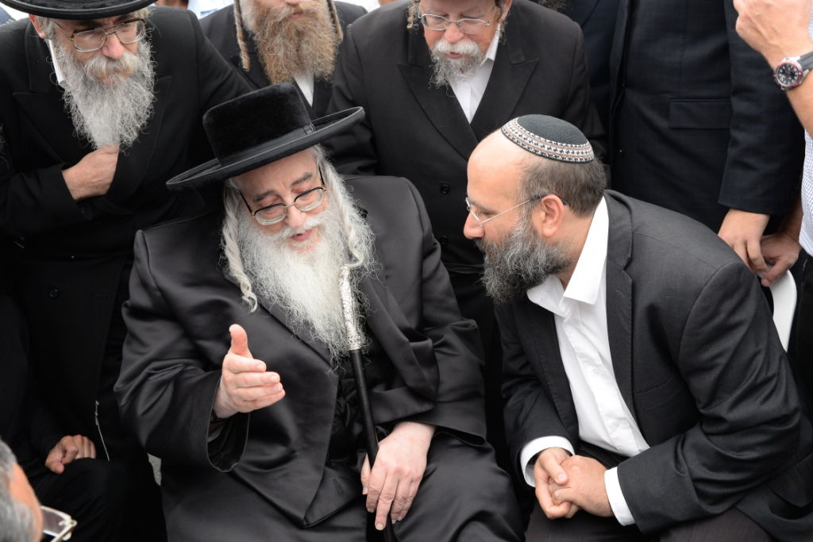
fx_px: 994
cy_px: 271
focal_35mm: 44
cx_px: 406
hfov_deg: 44.5
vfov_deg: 30.5
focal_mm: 44
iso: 1250
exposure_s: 1/250
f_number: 8
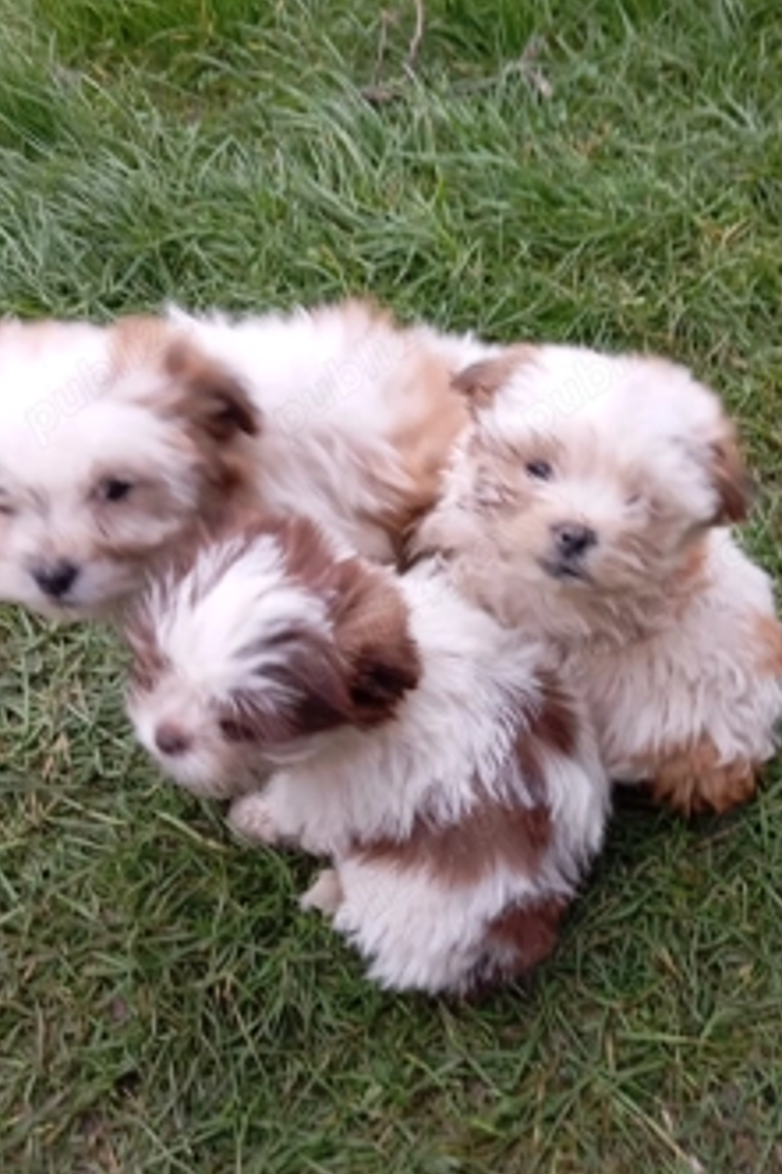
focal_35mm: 35
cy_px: 675
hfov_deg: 37.5
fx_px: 1142
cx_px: 510
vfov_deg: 54.2
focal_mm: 4.22
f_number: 1.8
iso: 401
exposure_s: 1/50
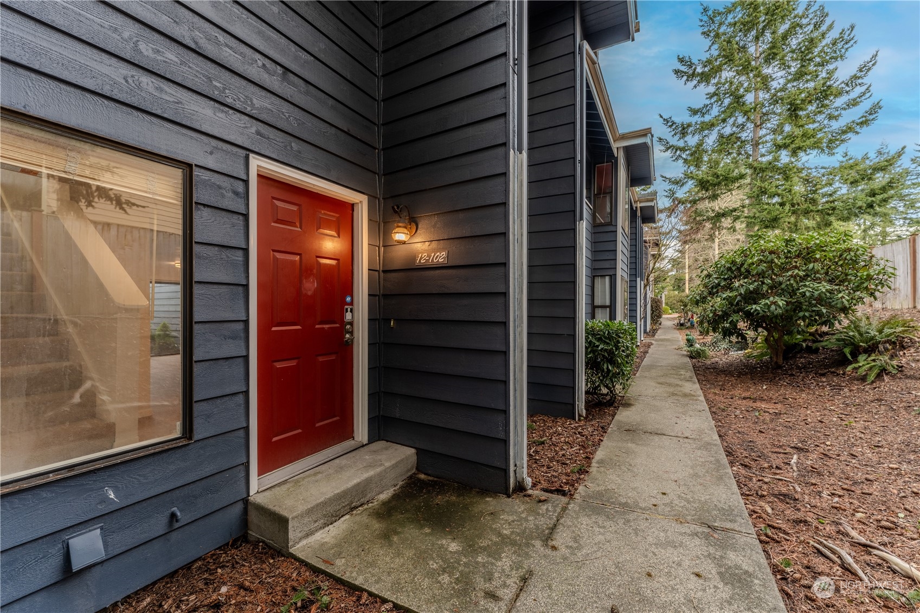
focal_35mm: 14
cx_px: 460
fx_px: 358
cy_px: 306
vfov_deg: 81.2
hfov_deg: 104.3
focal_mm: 14
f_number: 7.1
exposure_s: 1/160
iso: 200
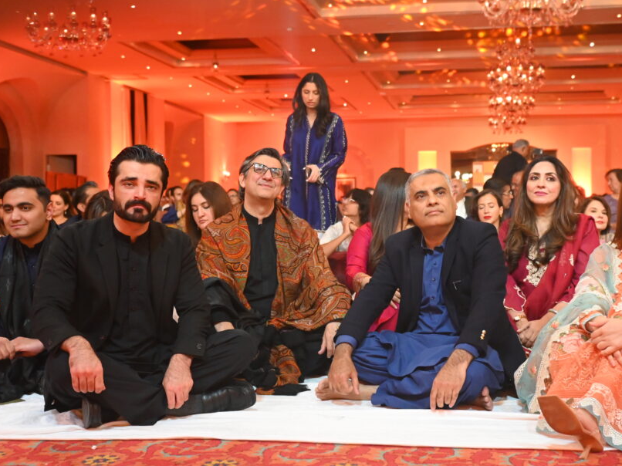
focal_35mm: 44
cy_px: 240
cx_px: 361
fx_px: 790
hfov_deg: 42.8
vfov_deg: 32.9
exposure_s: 1/160
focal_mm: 24
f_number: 2.8
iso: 4000
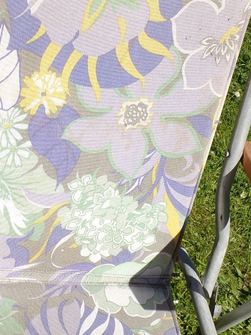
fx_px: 716
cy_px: 227
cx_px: 70
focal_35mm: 74
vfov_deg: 26.2
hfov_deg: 19.8
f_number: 4.9
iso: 80
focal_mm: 6.6
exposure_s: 1/640
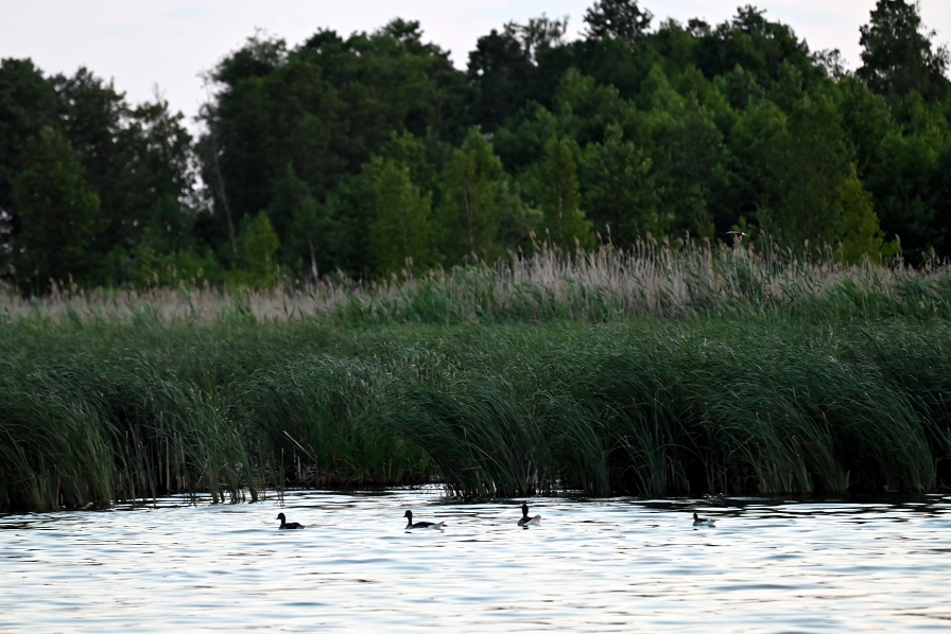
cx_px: 482
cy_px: 319
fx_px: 8403
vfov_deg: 4.3
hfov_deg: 6.5
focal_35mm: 318
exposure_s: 1/250
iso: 3600
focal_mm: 300
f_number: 5.6
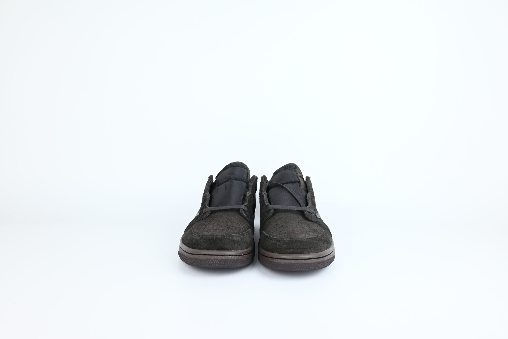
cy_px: 170
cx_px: 254
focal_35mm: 24
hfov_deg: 73.7
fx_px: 339
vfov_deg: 53.2
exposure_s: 1/125
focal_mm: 24
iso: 1250
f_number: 18
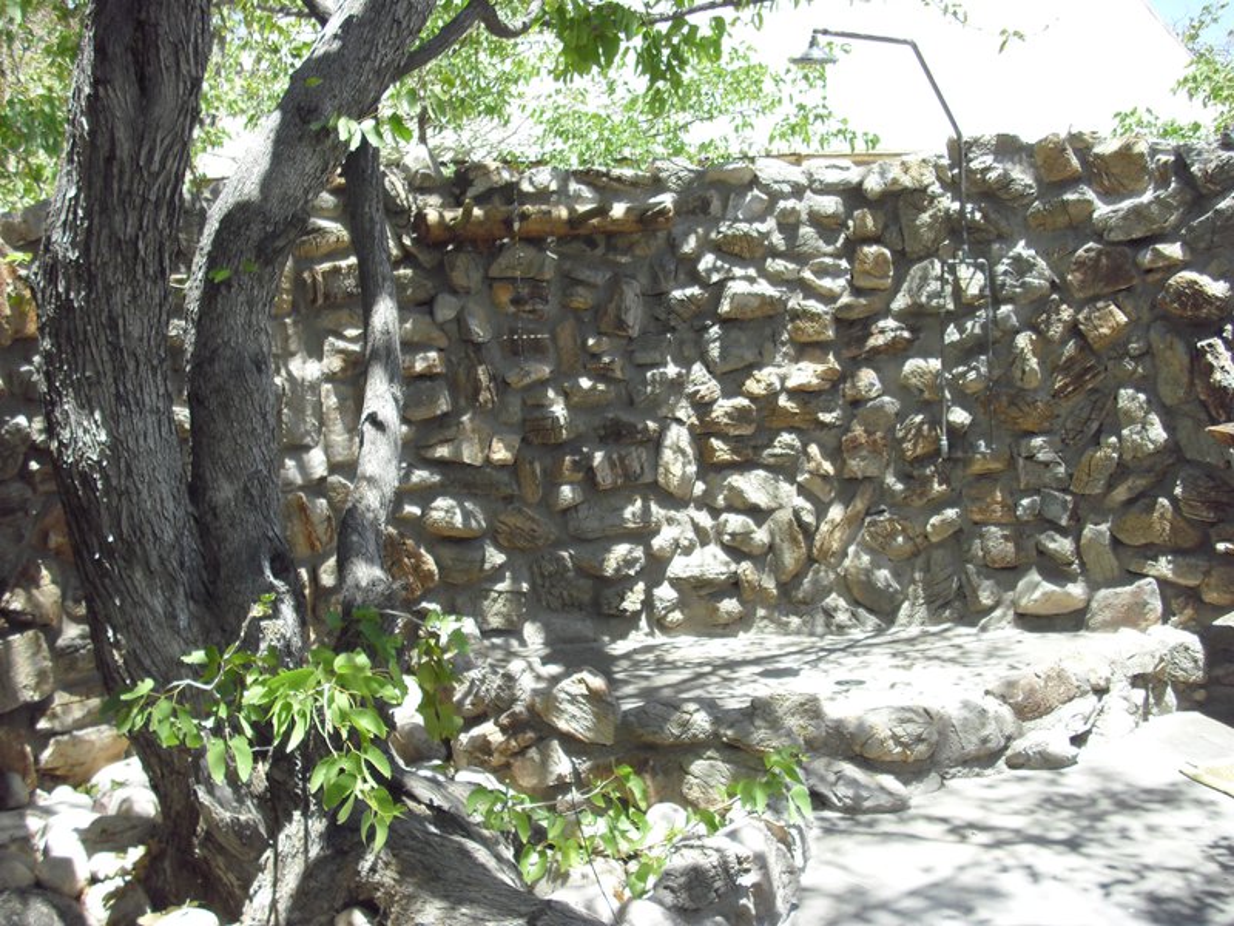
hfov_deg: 49.0
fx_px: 1355
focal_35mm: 38
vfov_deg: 37.7
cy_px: 463
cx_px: 617
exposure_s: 1/500
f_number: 2.8
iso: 100
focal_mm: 6.2
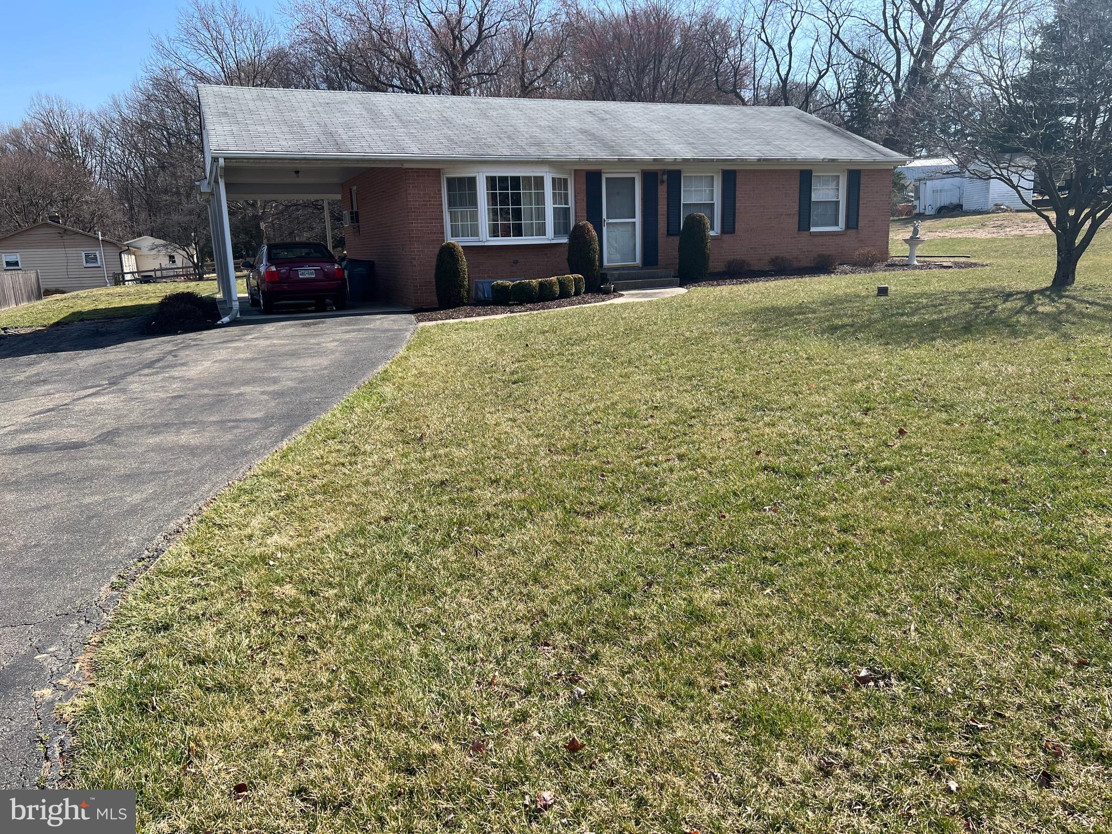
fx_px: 835
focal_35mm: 26
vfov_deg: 53.1
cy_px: 417
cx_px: 556
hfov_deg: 67.3
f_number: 1.5
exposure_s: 1/2353
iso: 50
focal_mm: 5.7
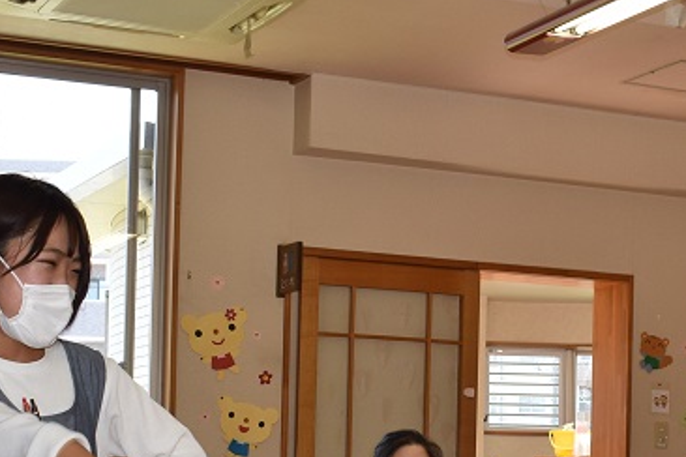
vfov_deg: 14.6
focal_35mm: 92
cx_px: 506
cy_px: 472
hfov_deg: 21.9
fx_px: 1757
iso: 320
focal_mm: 25
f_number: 5.6
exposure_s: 1/125
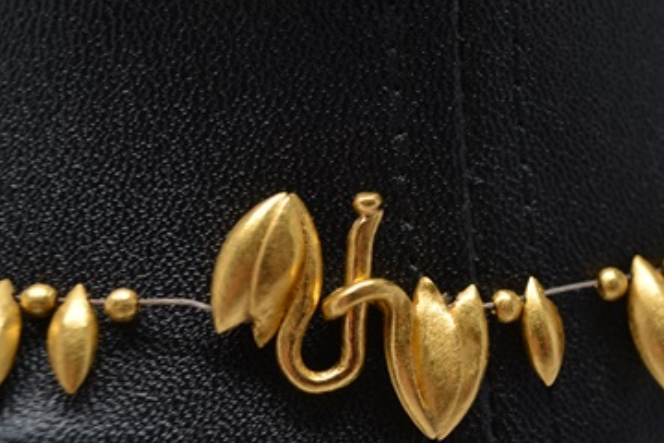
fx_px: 1199
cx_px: 474
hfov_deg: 30.6
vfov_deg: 20.9
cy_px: 258
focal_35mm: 65
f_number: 5.6
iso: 200
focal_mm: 26
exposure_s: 1/15
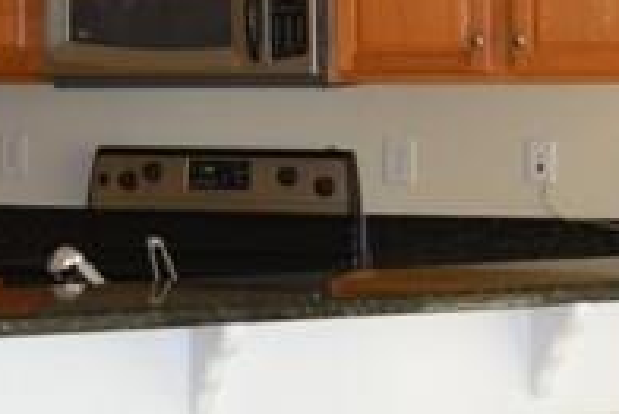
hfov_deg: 13.9
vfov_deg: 9.2
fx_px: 2529
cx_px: 104
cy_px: -119
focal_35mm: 147
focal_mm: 30
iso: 1250
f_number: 4.5
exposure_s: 1/60
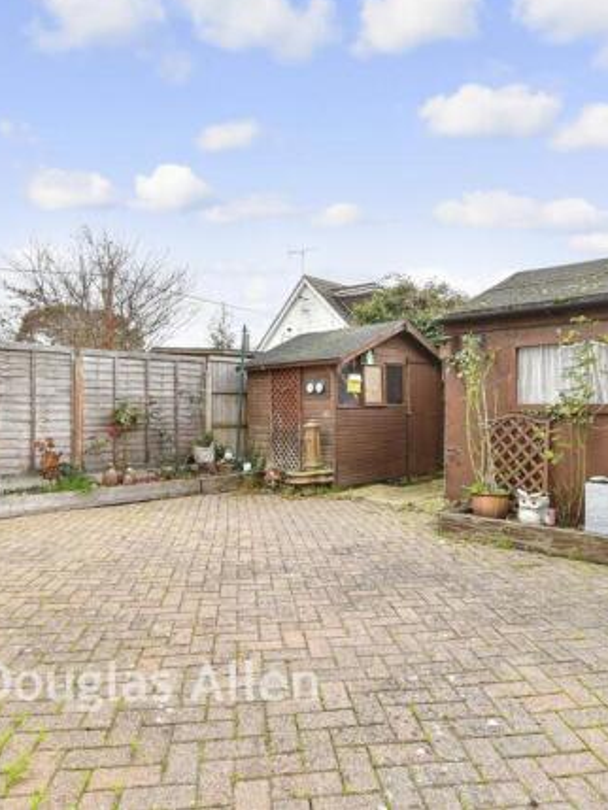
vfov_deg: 76.4
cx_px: 326
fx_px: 515
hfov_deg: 61.0
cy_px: 399
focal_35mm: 22
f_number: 8
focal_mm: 10
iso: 160
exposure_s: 1/50
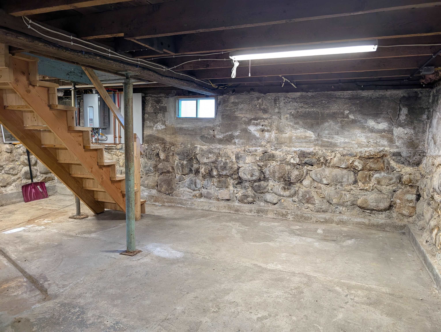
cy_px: 166
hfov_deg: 71.5
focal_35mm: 24
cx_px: 220
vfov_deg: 56.9
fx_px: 306
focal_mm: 6.9
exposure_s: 1/24
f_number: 1.68
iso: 59
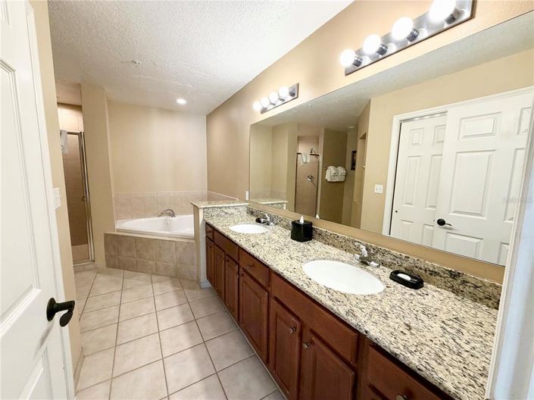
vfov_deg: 85.6
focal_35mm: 14
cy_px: 200
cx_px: 267
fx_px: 216
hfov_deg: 102.1
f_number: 2.2
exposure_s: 1/120
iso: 250
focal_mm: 2.22
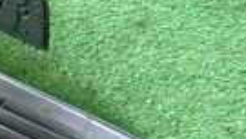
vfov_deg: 9.9
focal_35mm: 121
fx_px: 789
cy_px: -11
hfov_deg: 14.0
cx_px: -288
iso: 200
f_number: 2
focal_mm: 4.5
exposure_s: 1/80
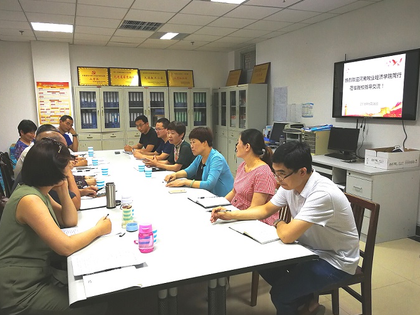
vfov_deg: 49.7
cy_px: 159
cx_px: 211
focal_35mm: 28
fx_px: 340
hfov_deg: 63.5
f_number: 2.2
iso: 250
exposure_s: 1/33.3
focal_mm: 3.95
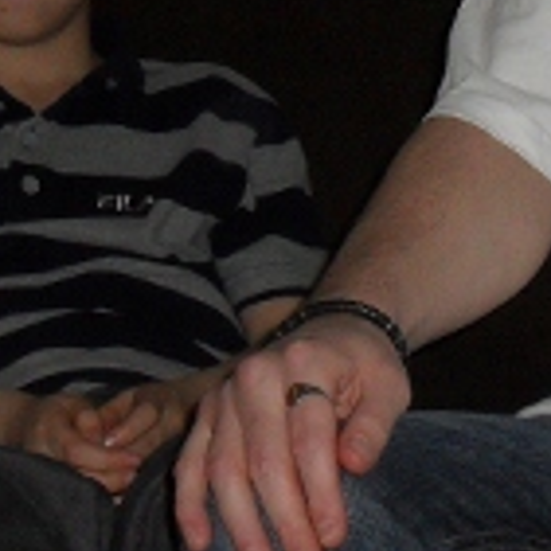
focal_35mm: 196
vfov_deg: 8.9
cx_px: 442
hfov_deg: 8.9
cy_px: 172
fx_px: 3530
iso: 200
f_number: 3.9
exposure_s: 1/45
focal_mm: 8.7
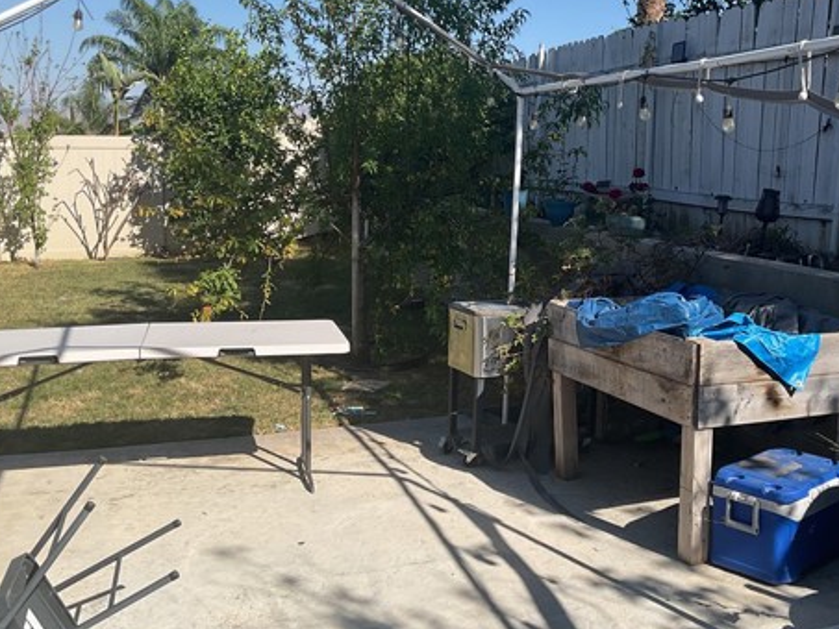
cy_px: 276
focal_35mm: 41
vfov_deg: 35.1
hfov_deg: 45.3
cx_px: 537
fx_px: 994
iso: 16
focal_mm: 3
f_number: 1.8
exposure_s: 1/1675
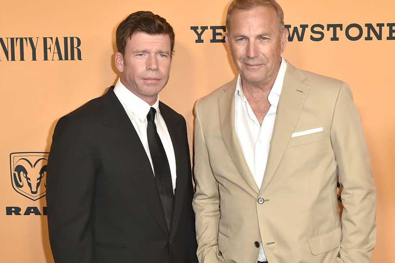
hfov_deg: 32.3
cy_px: 145
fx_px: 680
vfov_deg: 21.9
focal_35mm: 62
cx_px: 230
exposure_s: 1/160
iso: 800
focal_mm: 50
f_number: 6.3
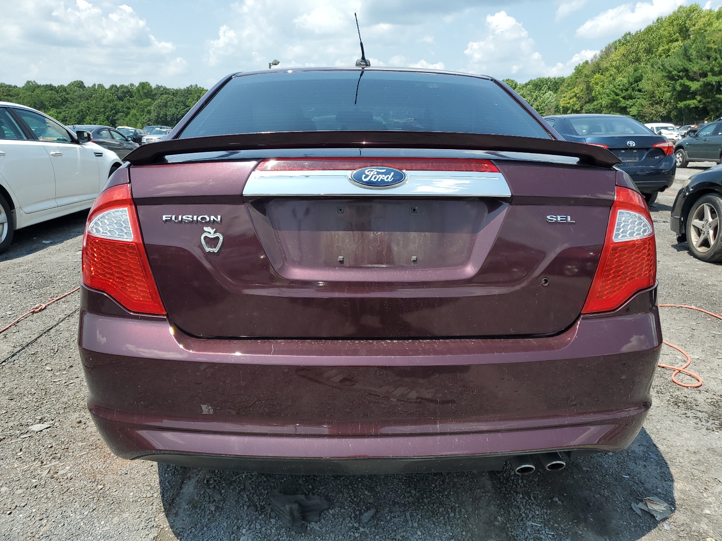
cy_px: 270
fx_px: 542
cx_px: 361
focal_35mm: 26
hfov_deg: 67.3
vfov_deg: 53.1
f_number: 1.5
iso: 50
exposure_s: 1/2500
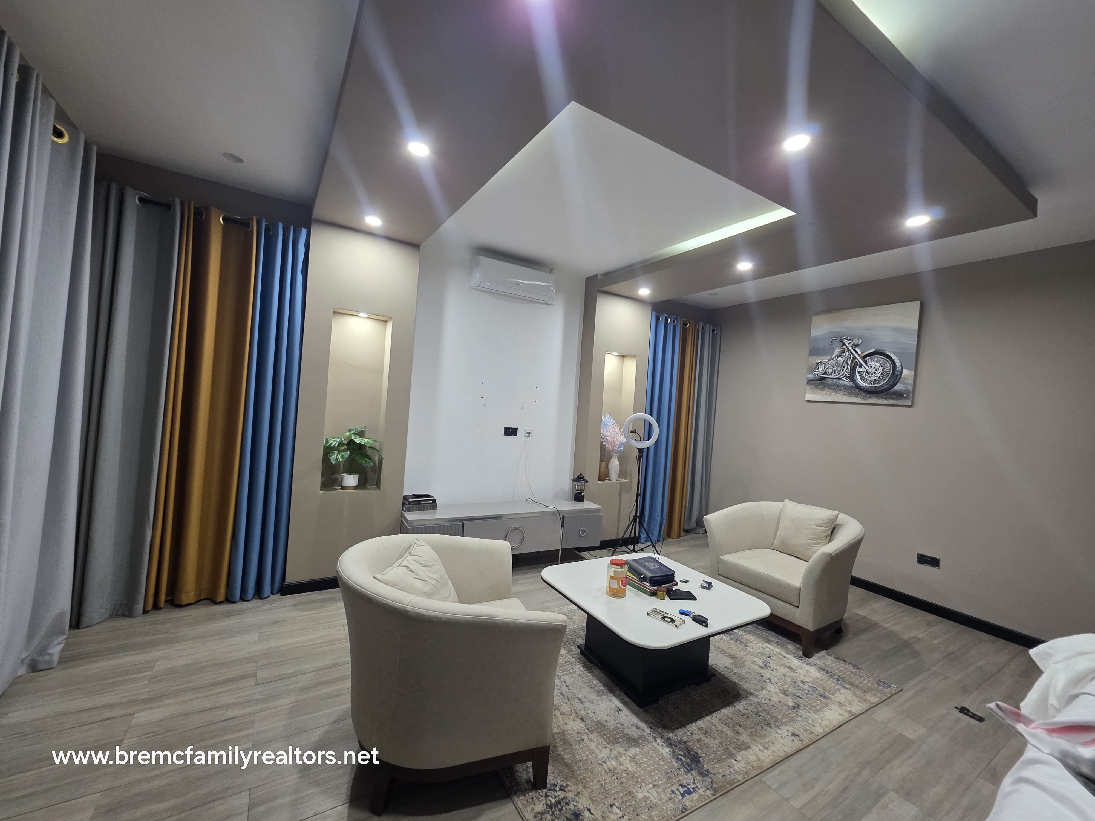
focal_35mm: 13
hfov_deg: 106.2
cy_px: 410
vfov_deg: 89.9
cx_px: 548
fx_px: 411
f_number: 1.9
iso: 200
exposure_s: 1/50
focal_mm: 2.2
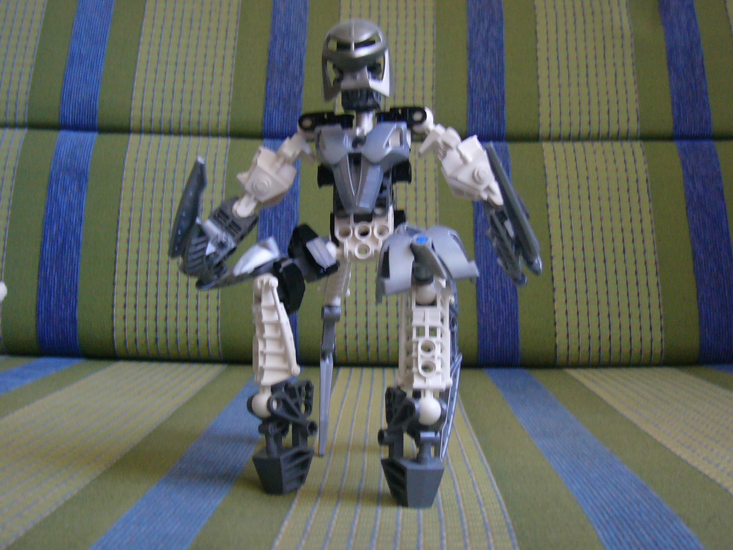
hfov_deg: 36.2
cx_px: 366
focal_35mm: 53
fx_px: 1122
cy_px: 275
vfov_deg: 27.5
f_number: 3.4
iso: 200
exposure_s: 1/8
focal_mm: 8.8
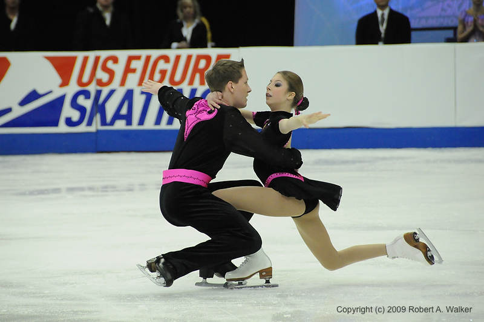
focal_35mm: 300
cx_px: 242
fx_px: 4032
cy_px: 161
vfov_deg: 4.6
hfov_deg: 6.9
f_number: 5.6
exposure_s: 1/800
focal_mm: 200
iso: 3200
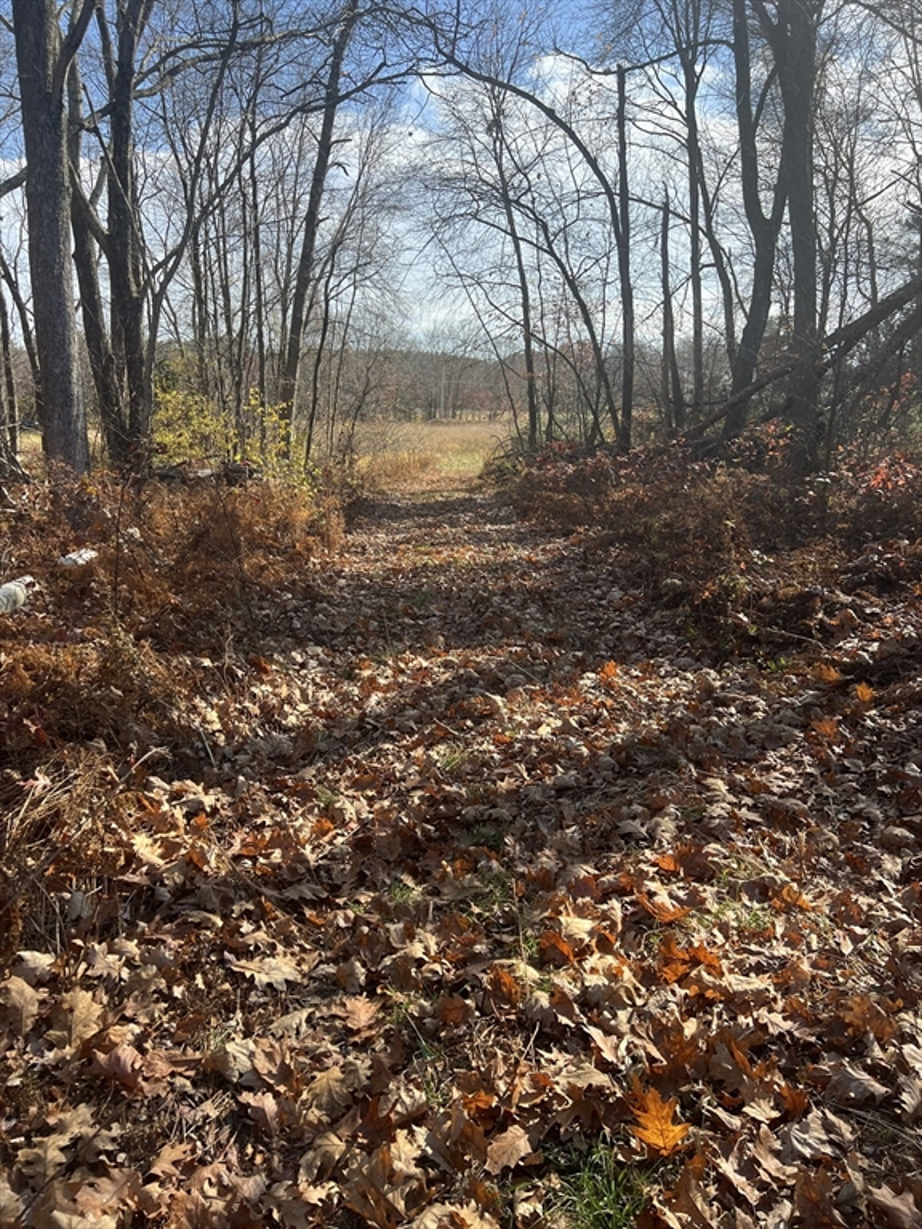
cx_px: 461
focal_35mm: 26
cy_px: 614
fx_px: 923
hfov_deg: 53.1
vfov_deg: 67.3
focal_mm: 5.7
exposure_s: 1/1266
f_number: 1.5
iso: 50
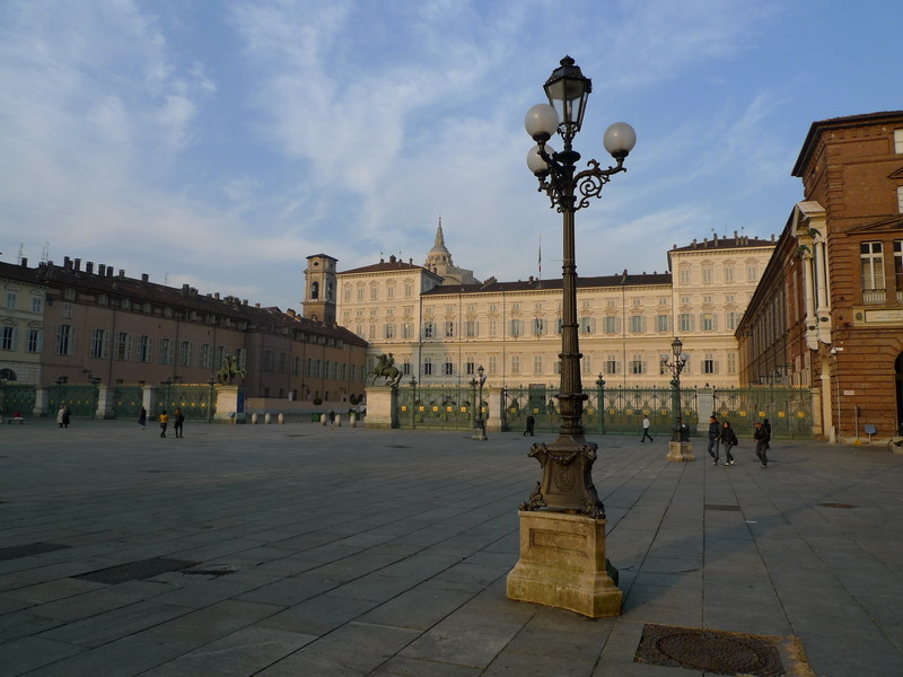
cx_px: 452
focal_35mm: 24
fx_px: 626
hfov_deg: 71.6
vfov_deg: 56.8
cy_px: 338
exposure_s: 1/500
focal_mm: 5.1
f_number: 4
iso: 80
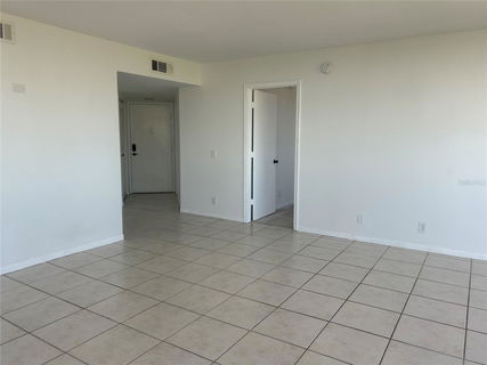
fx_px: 366
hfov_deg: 67.3
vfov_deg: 53.0
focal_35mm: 26
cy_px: 182
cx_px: 244
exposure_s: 1/216
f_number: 1.5
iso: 40
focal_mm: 5.7
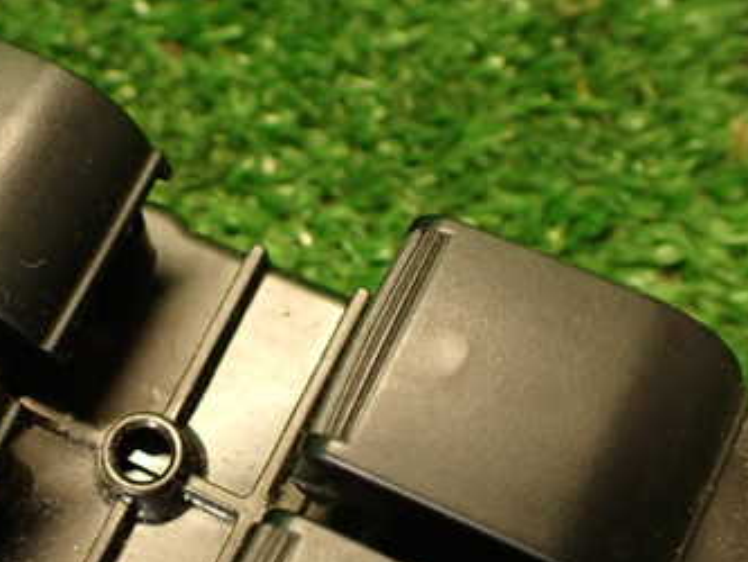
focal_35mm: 54
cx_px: 101
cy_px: 432
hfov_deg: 33.9
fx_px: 1167
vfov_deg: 26.6
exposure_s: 1/30
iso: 400
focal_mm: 5.4
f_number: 2.3
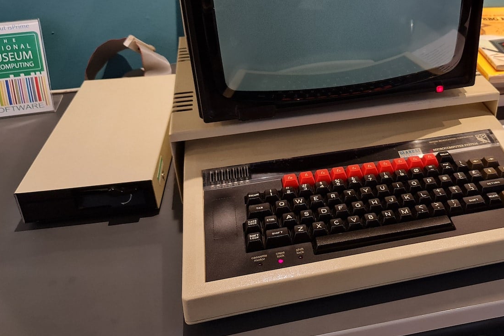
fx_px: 532
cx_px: 345
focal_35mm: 38
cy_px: 83
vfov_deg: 34.3
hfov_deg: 49.6
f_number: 1.8
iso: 500
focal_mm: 7
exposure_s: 1/50
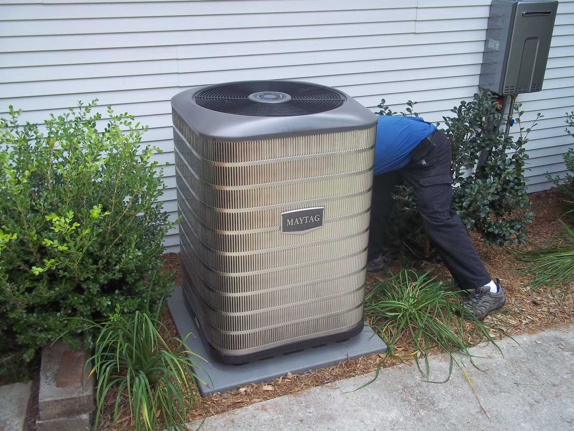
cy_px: 216
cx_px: 287
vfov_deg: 39.7
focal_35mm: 36
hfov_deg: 51.4
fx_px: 597
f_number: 3.1
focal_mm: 6.5
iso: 80
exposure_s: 1/160
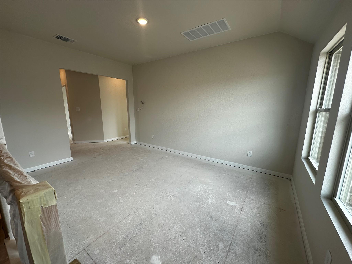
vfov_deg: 85.7
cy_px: 132
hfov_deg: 102.1
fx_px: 142
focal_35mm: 14
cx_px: 176
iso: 40
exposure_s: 1/126
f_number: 2.2
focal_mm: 2.22
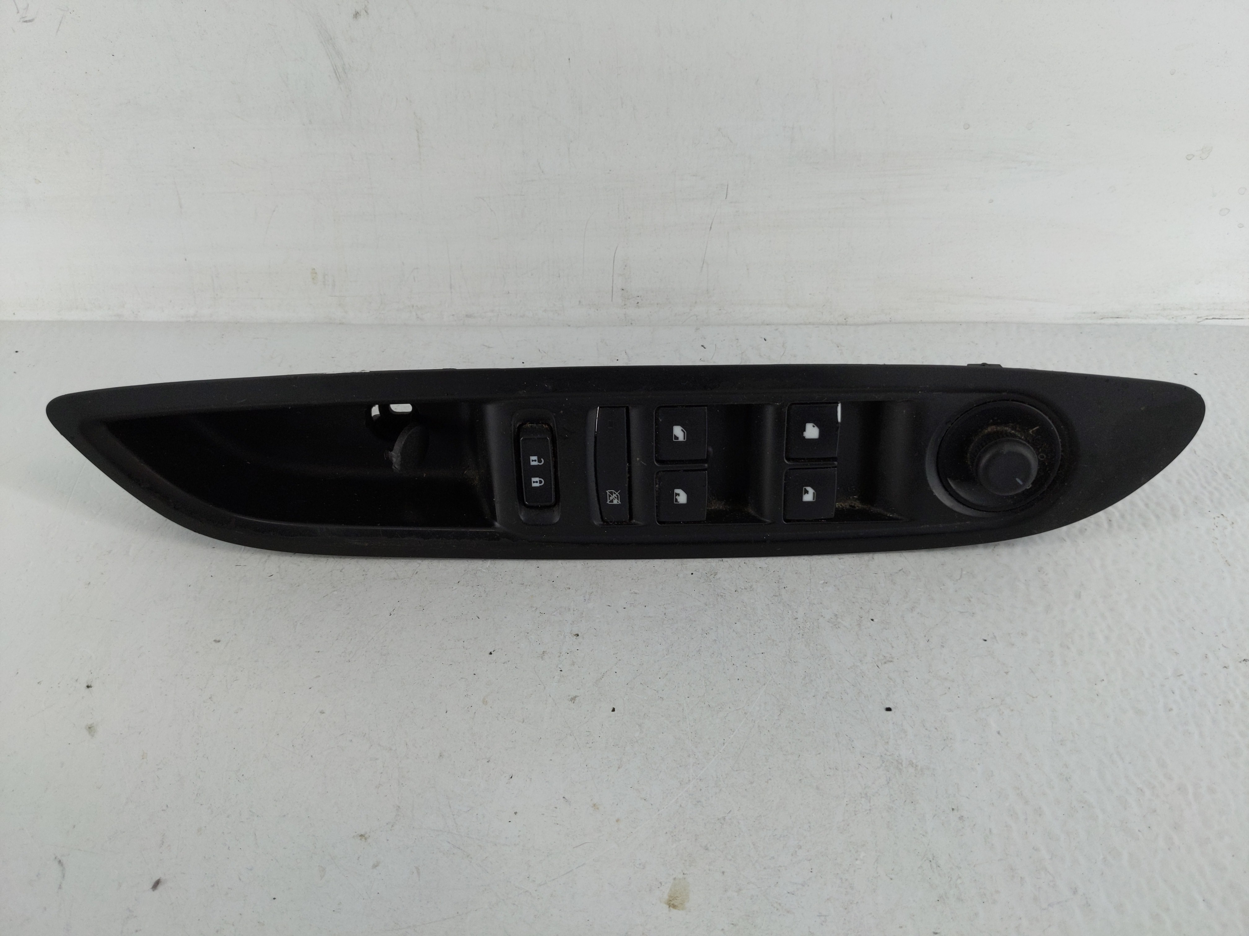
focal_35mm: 25
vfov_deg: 54.9
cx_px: 624
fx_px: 902
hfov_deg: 69.4
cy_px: 468
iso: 60
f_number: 1.73
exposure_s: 1/123
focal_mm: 4.38
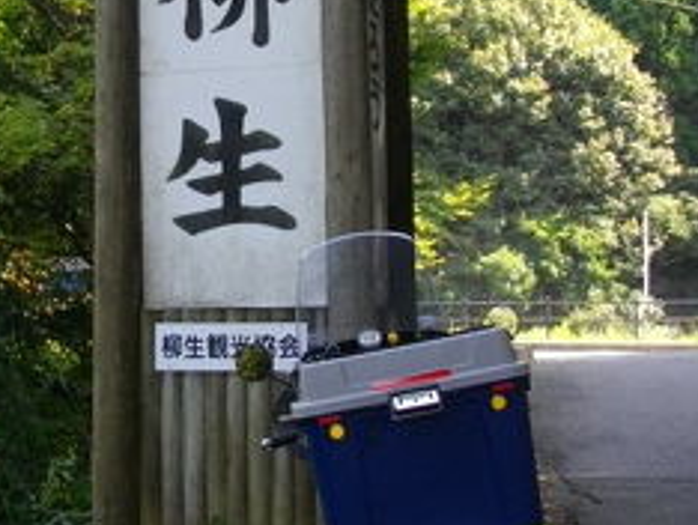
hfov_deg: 22.4
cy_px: 88
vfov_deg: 17.0
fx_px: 1736
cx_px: 116
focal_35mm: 86
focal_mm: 5.7
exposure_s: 1/200
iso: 100
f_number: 2.9
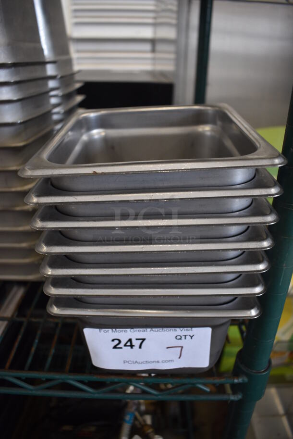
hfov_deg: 48.0
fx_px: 329
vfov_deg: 67.3
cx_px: 146
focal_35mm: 27
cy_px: 220
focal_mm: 18
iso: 800
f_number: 4
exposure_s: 1/60
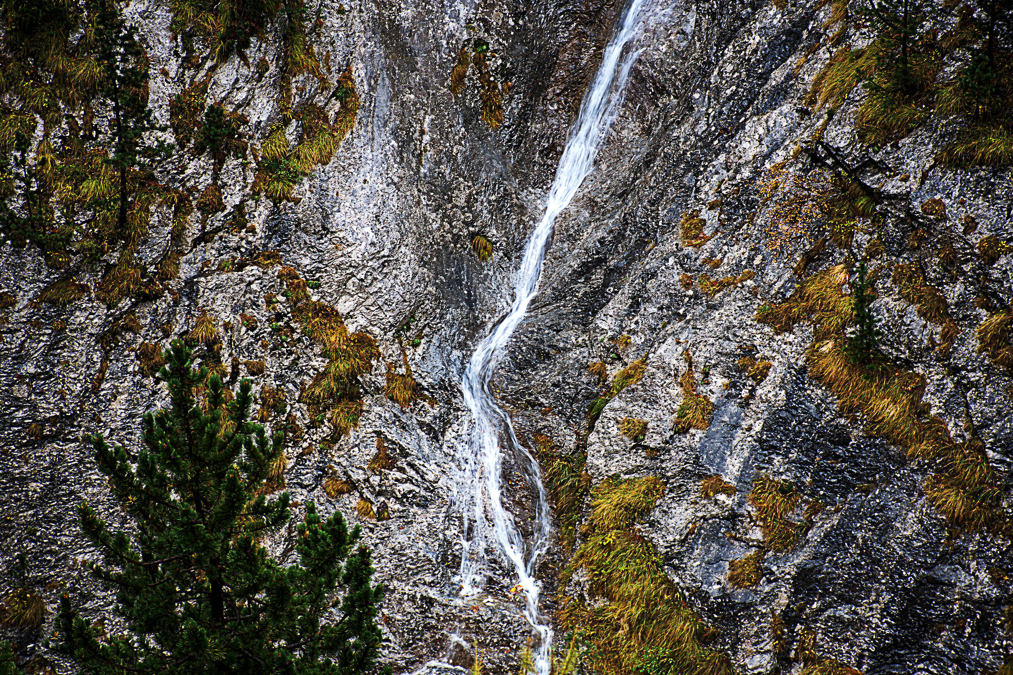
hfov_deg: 16.1
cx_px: 506
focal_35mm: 128
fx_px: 3587
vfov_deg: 10.8
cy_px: 338
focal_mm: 85
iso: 100
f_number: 6.3
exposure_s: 1/10
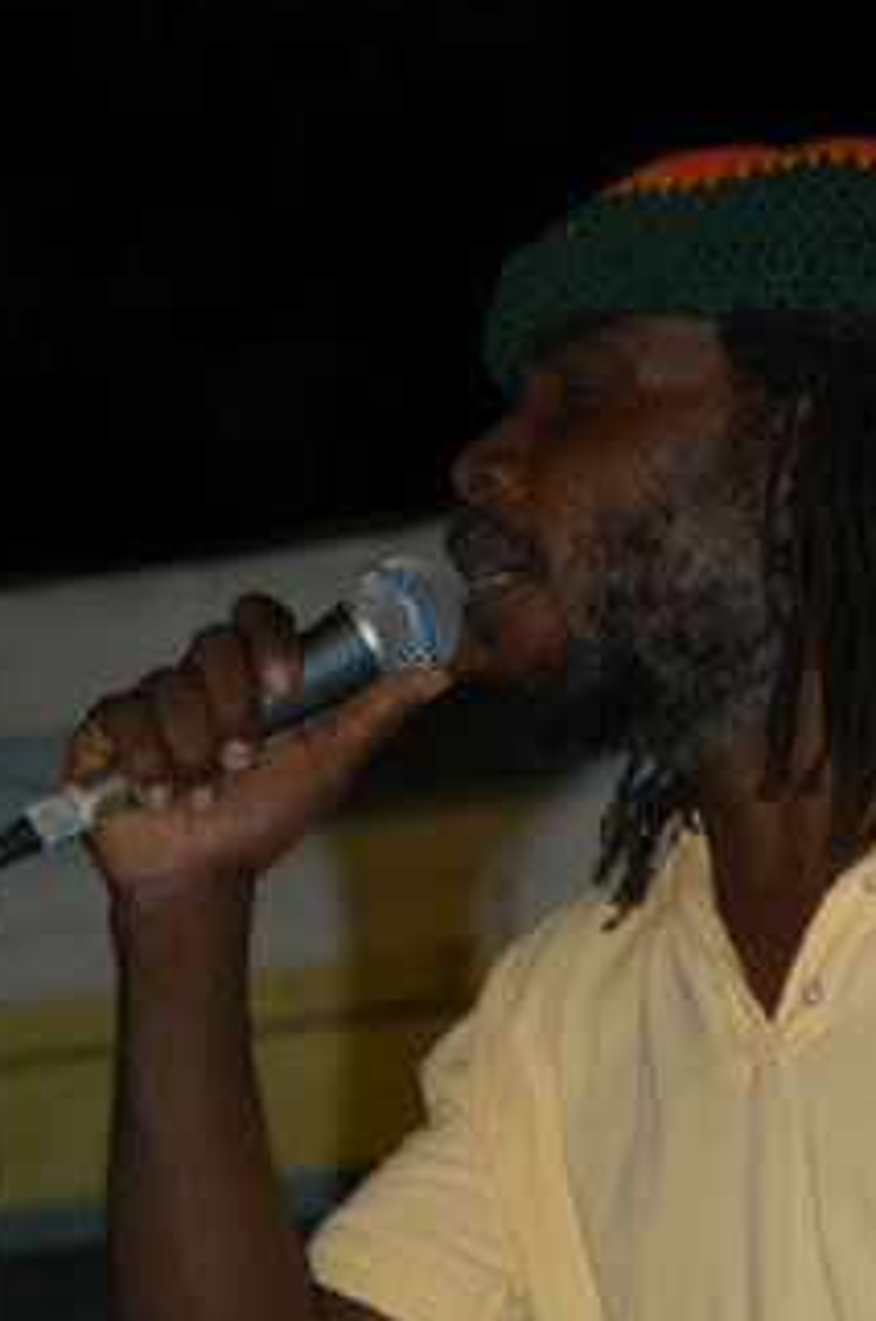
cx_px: 637
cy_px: 780
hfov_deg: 5.1
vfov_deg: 7.7
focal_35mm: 269
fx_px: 9852
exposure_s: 1/60
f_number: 5
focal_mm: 85
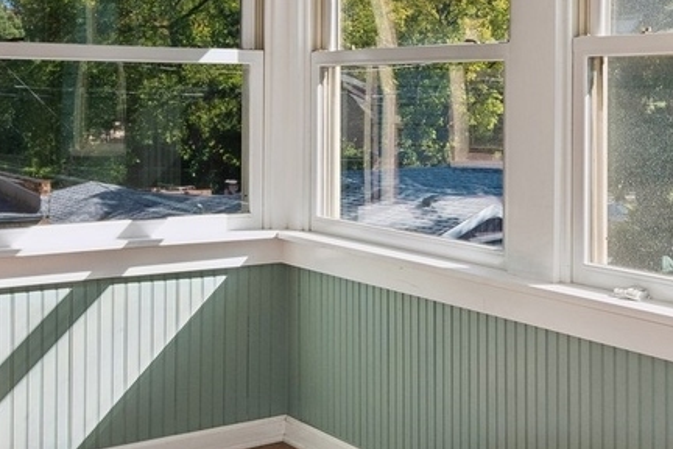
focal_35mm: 60
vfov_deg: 22.6
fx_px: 1122
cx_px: 520
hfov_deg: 32.6
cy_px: 165
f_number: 8
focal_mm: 16
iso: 320
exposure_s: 1/125
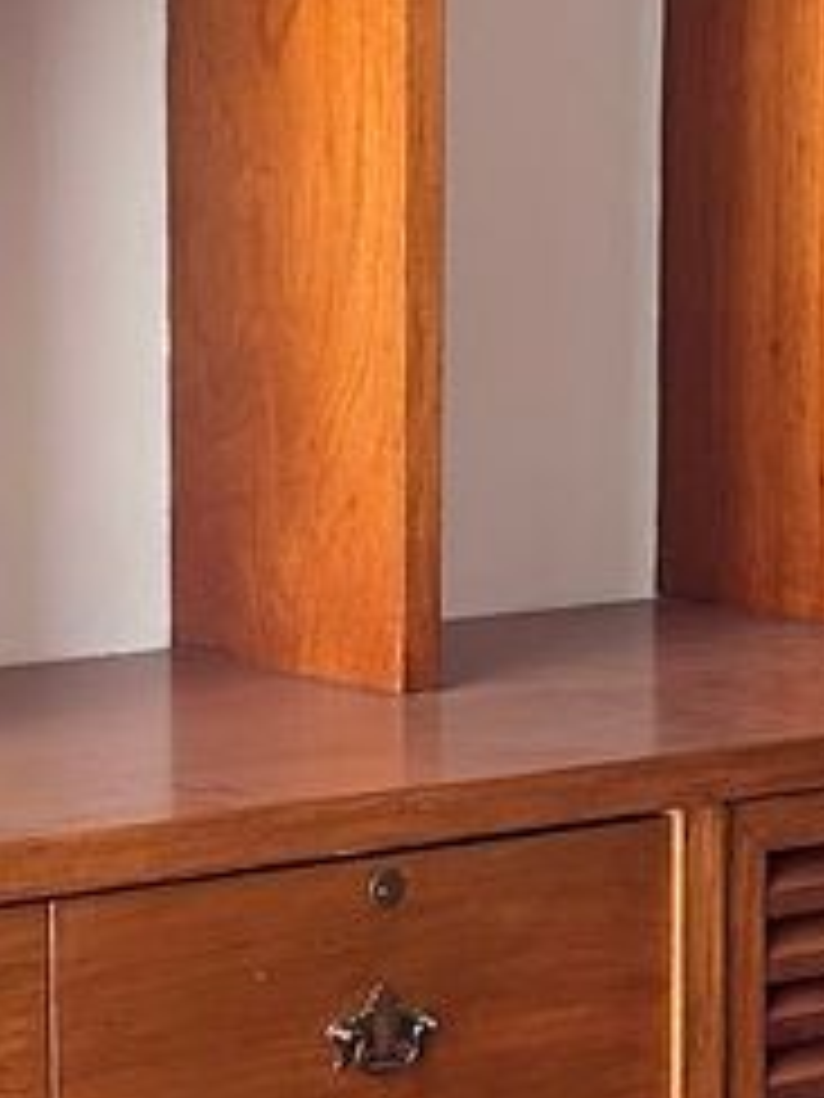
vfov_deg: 16.6
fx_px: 3745
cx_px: 72
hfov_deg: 12.5
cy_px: 742
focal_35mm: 118
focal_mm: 6.86
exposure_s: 1/114
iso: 250
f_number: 1.78
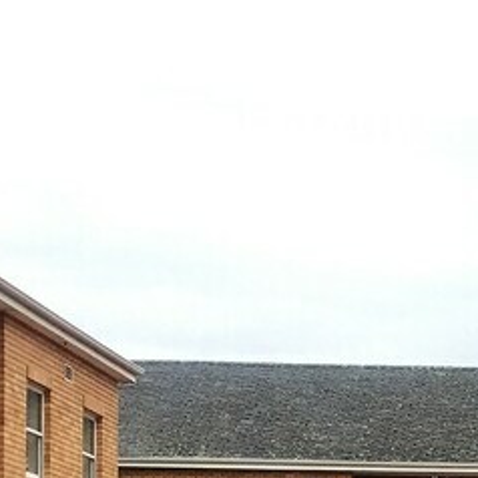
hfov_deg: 12.6
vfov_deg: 13.0
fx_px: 2015
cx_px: 799
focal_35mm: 129
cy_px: 633
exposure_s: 1/989
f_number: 2.2
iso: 32
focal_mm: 4.15
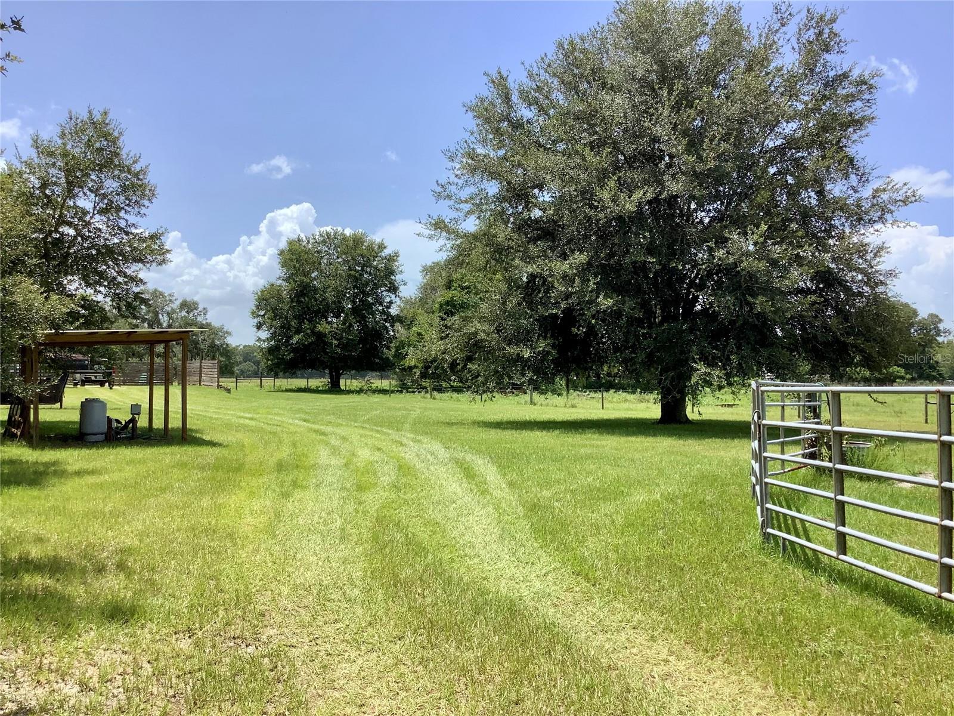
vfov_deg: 45.4
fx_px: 854
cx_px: 477
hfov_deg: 58.4
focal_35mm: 31
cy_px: 358
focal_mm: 3.3
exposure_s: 1/1058
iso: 25
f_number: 2.4
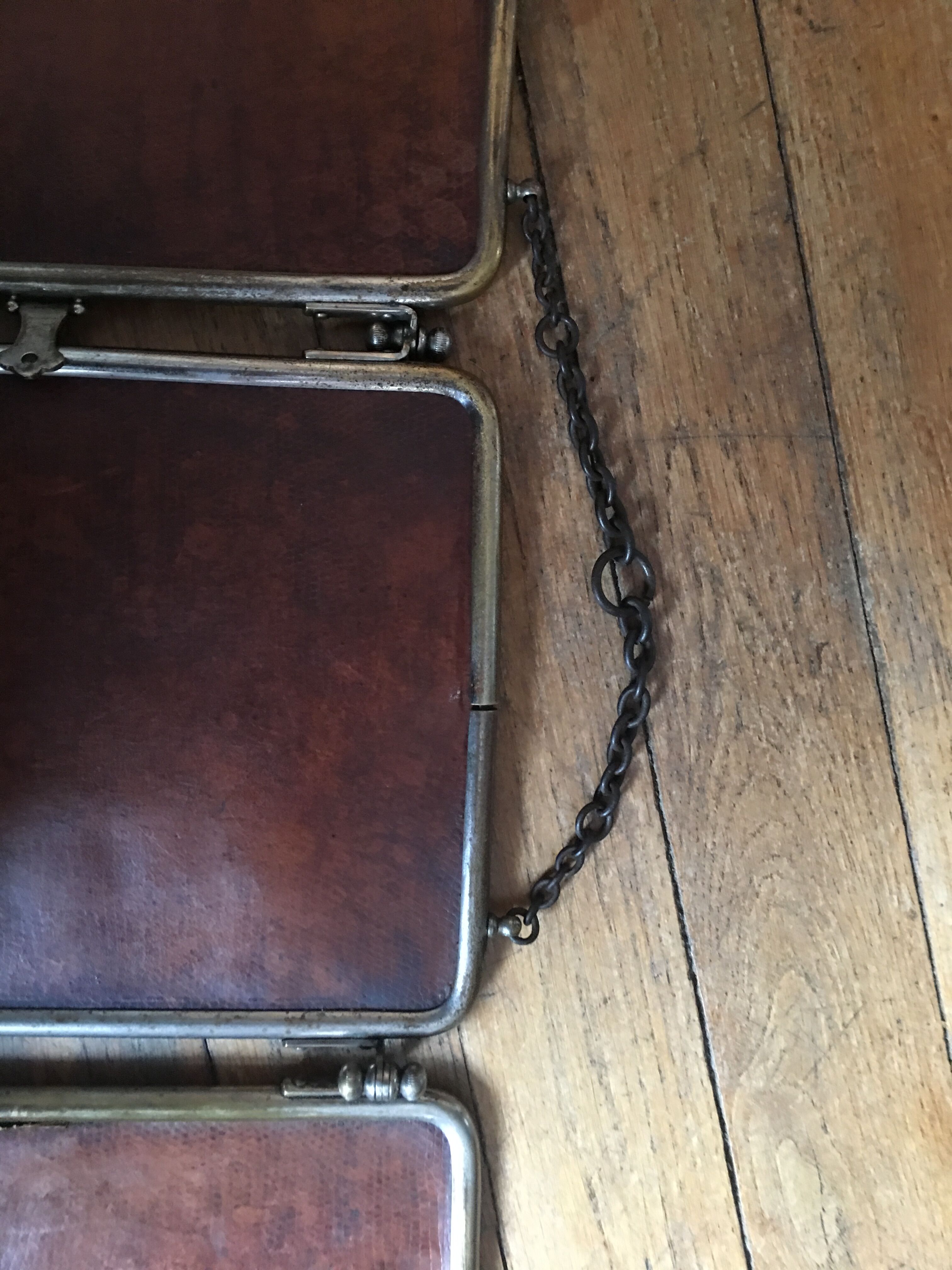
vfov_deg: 61.7
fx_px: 1063
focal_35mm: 29
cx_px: 476
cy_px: 635
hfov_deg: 48.2
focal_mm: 4.15
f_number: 2.2
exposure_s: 1/8
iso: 125
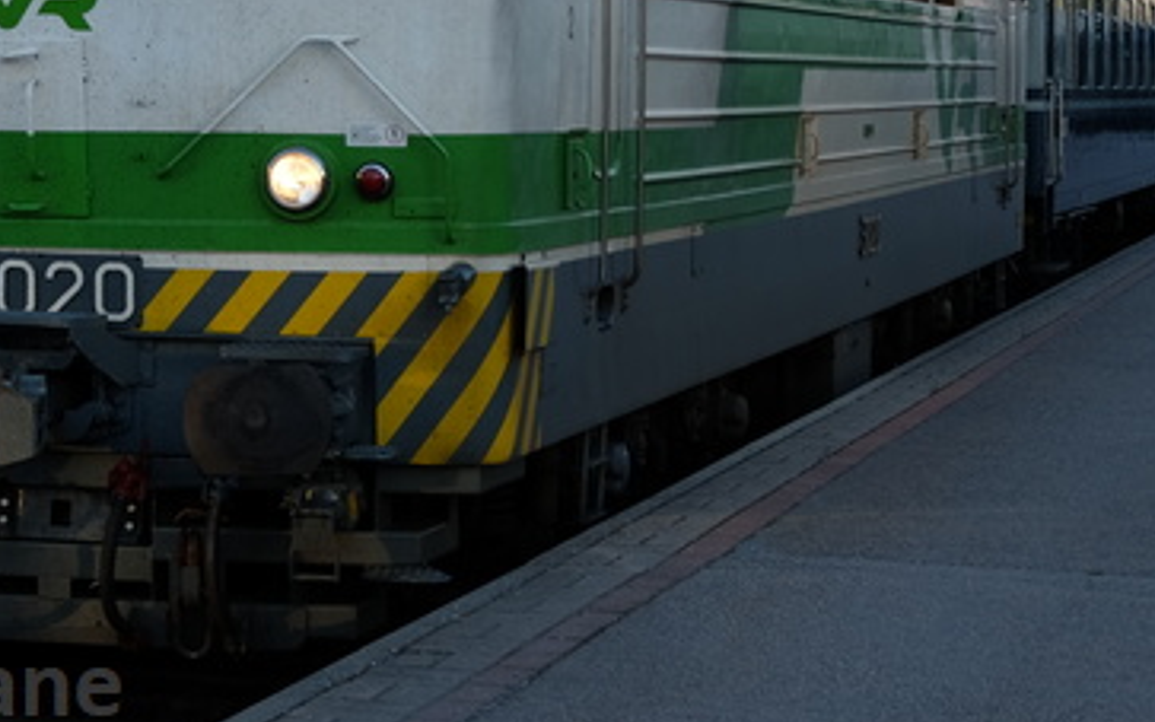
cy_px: -70
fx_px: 3778
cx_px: 305
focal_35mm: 120
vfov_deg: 10.8
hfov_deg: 17.3
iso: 200
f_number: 4
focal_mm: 35.8
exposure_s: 1/250
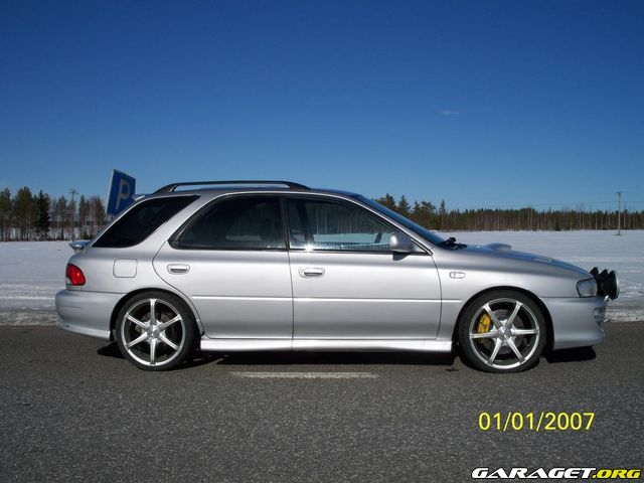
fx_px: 688
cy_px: 242
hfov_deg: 50.1
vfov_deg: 38.7
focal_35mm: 37
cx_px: 322
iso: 64
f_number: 6.7
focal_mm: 7.9
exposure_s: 1/640
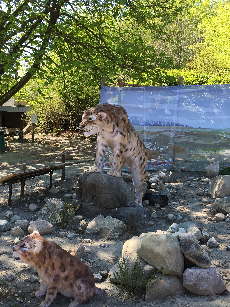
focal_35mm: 39
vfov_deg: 47.9
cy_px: 153
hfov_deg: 36.8
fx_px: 345
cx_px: 110
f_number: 2.2
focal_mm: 4.15
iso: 25
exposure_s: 1/324
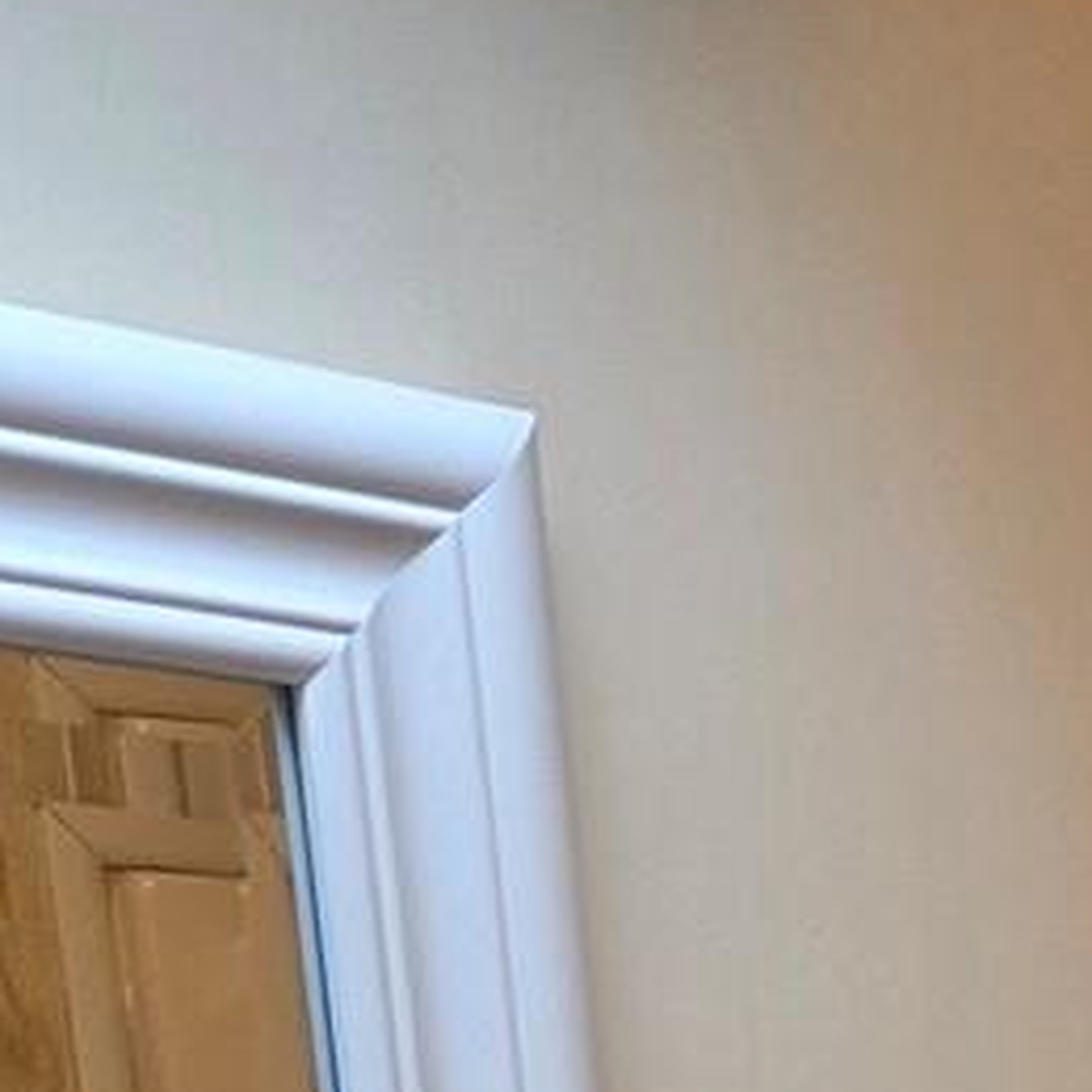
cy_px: 2398
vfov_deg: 11.9
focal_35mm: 125
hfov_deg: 11.7
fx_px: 4461
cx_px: 2512
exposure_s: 1/120
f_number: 1.8
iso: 160
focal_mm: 5.4
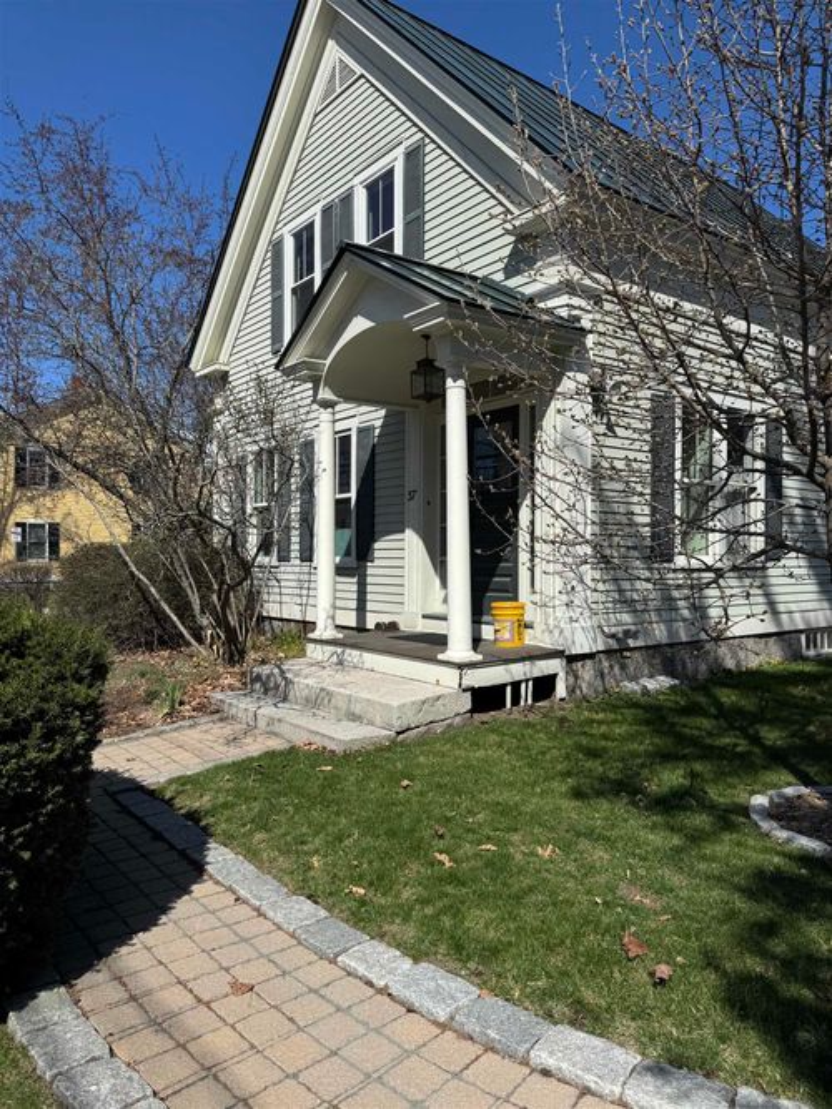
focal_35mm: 24
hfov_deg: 56.8
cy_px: 554
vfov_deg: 71.6
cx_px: 416
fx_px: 769
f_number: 1.78
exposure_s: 1/6410
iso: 80
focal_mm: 6.76
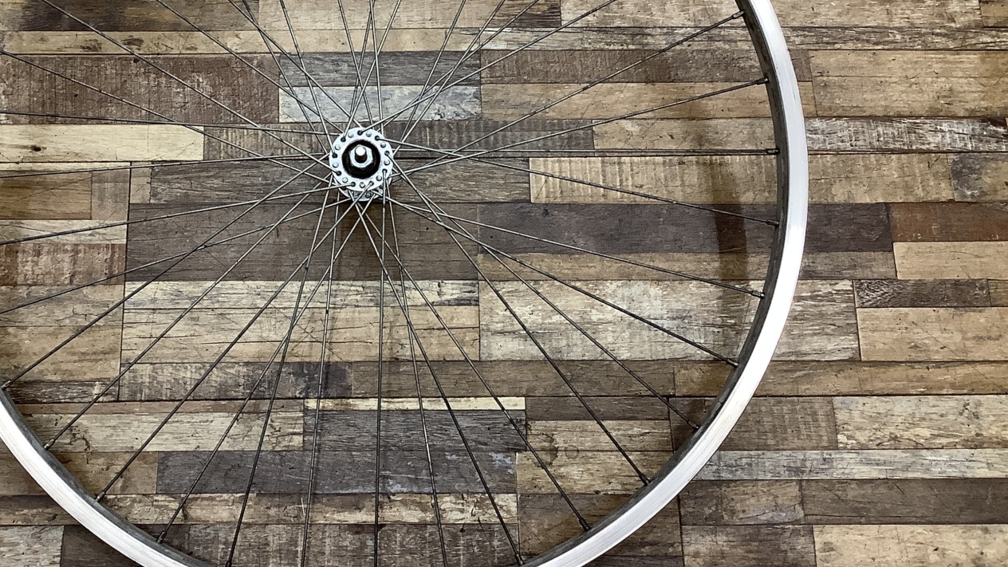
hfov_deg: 45.9
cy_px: 187
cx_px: 357
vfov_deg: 26.9
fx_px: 1176
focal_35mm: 44
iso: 100
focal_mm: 3.3
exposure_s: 1/60
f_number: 2.4
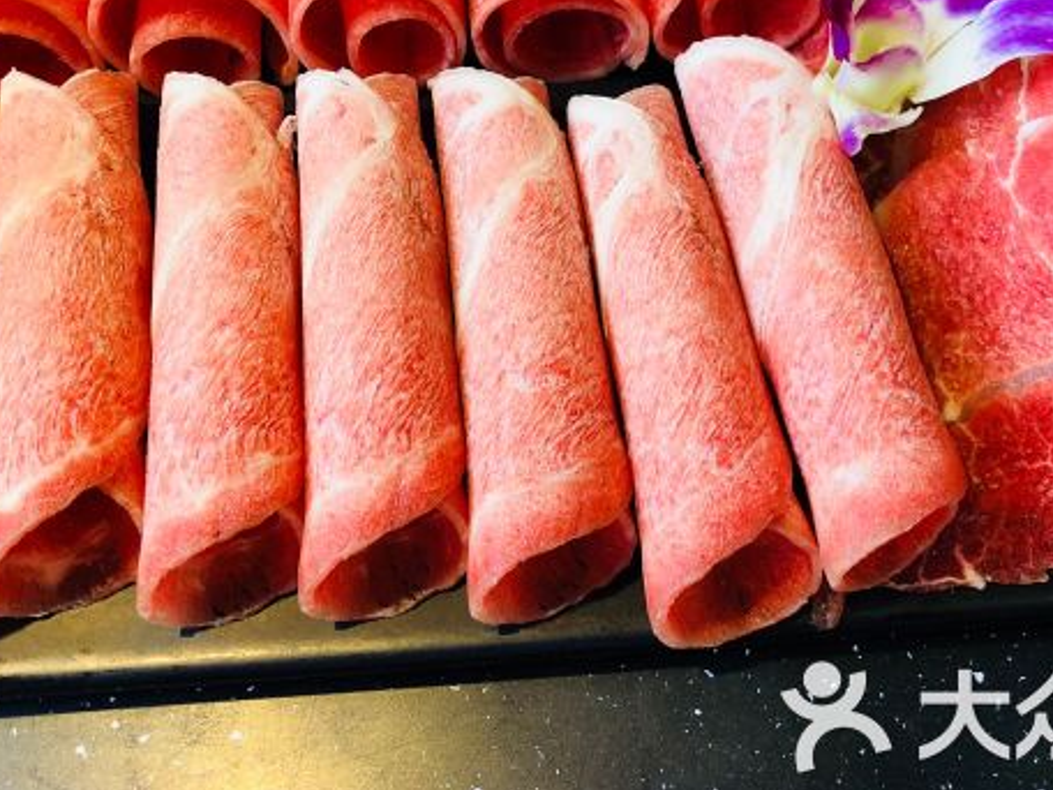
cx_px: 552
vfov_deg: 33.1
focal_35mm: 43
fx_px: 1308
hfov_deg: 43.8
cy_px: 230
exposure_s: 1/50
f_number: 1.8
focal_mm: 4
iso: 25
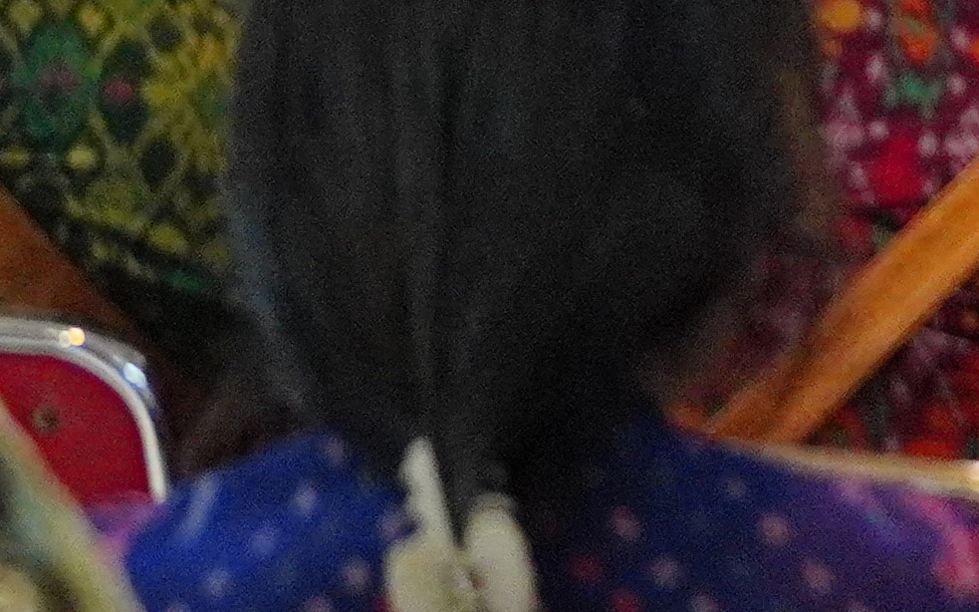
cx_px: -110
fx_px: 5976
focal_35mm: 224
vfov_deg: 5.6
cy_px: -963
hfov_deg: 9.3
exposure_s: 1/100
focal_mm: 24
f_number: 2.8
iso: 1250
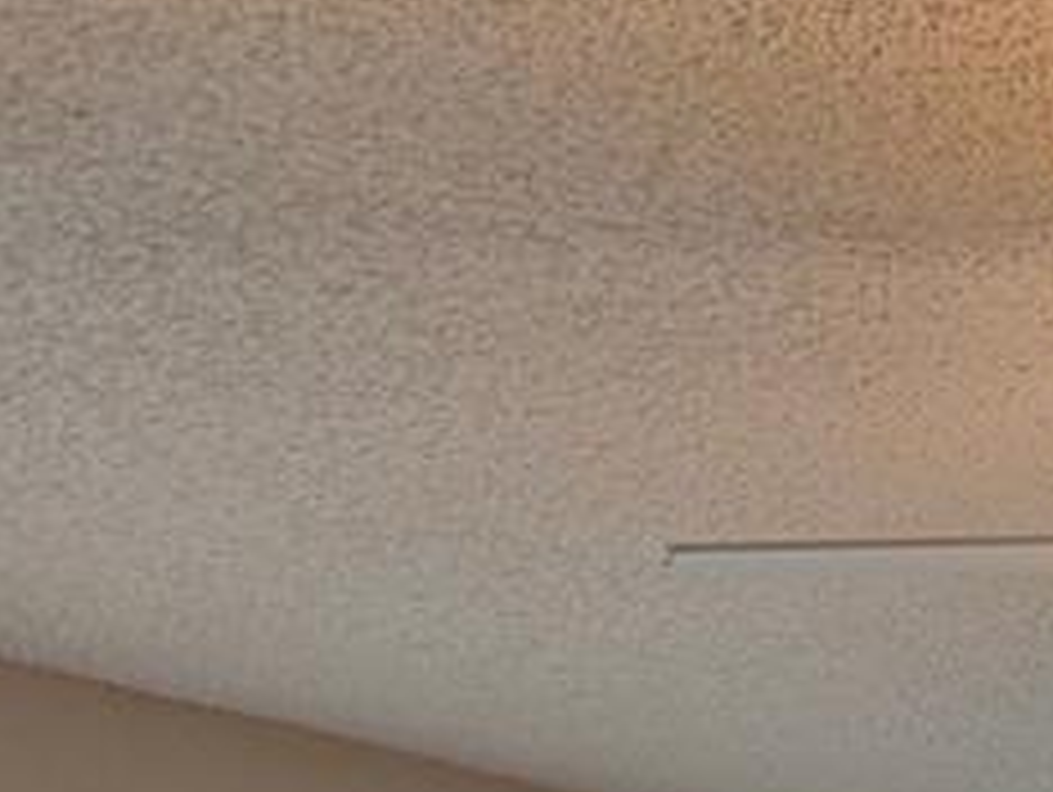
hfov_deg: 15.1
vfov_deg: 9.3
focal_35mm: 123
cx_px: 1476
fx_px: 3745
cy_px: 2480
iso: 160
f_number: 1.78
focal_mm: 6.76
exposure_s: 1/181
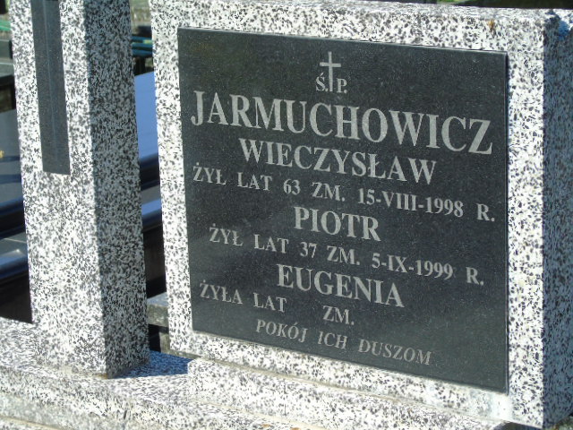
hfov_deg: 18.2
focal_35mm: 108
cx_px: 286
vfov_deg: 13.7
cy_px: 215
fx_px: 1788
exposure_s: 1/250
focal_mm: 19
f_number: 4.4
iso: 80
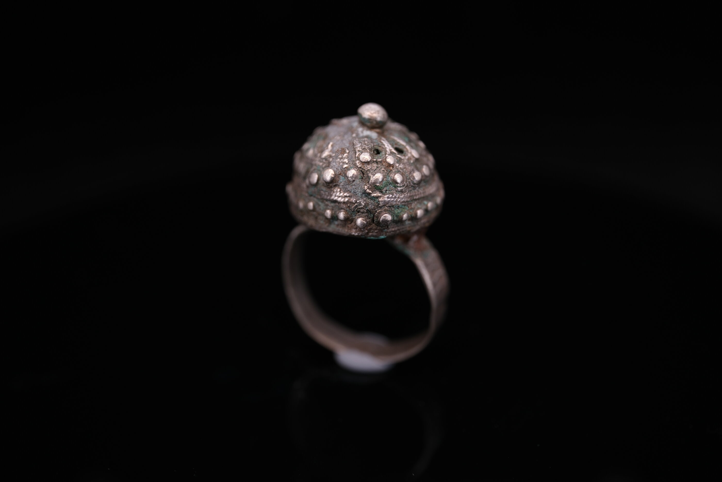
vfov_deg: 29.9
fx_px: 902
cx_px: 361
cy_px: 241
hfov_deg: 43.6
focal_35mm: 45
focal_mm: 30
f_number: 4
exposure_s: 1/180
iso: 160
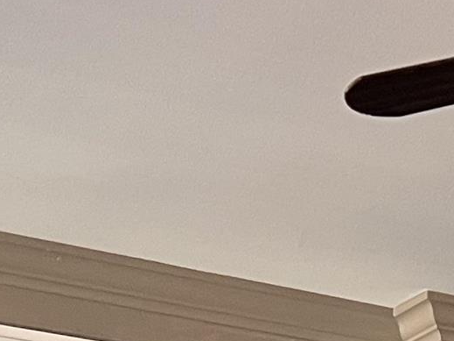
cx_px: 972
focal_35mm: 154
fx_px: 2019
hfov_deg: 11.3
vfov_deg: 8.4
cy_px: 943
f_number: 1.5
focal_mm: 5.7
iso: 125
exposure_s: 1/60
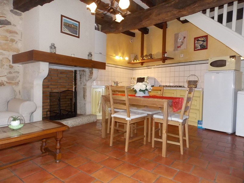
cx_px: 122
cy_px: 92
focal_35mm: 23
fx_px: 162
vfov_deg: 58.9
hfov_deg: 73.9
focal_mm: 4
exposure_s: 1/30
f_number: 3.1
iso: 250
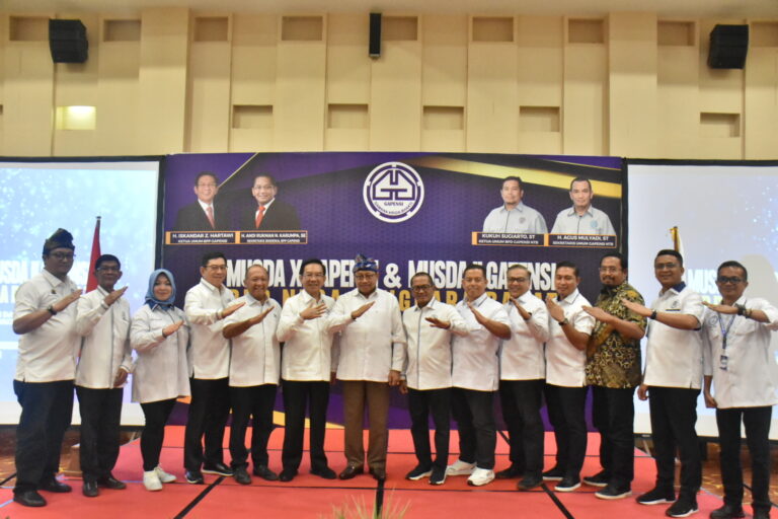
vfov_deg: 17.5
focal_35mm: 78
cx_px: 389
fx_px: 1686
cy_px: 260
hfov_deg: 26.0
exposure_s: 1/100
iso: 5000
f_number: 5
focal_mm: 52
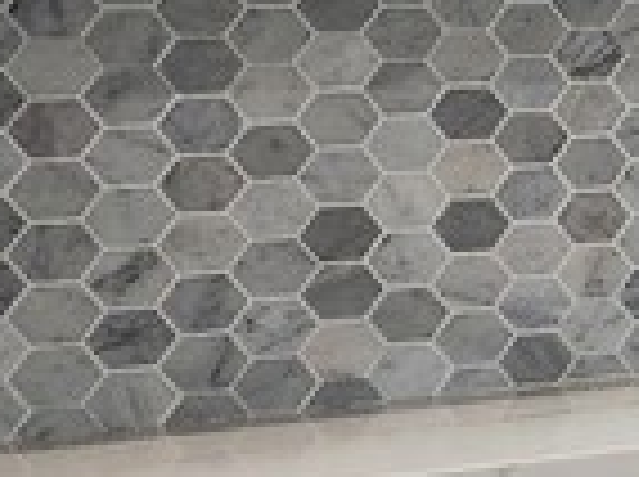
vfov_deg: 15.5
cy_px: 32
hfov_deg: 10.7
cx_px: 2048
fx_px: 1732
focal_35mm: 94
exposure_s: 1/60
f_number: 2.2
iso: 160
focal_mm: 2.2
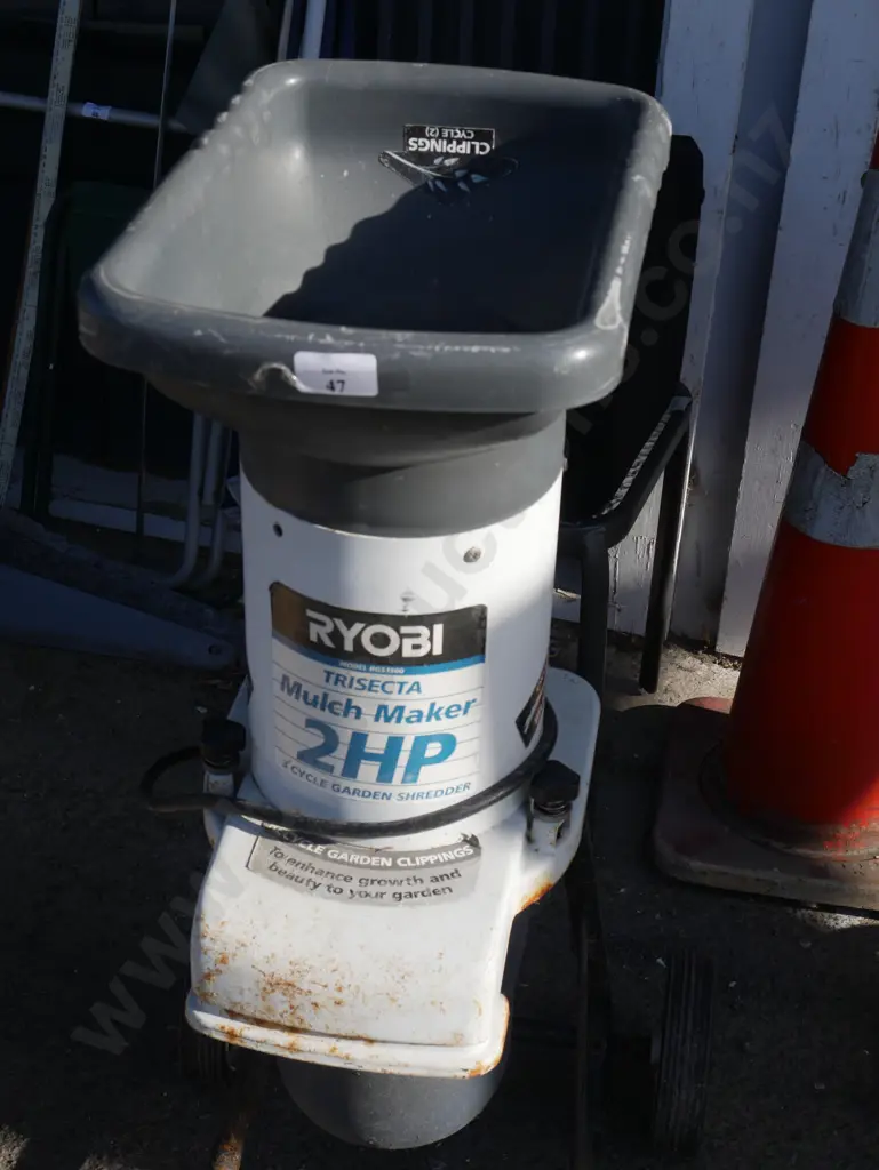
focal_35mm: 54
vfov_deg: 35.5
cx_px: 440
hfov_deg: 27.1
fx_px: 1827
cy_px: 585
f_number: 9
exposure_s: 1/320
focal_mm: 27
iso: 200
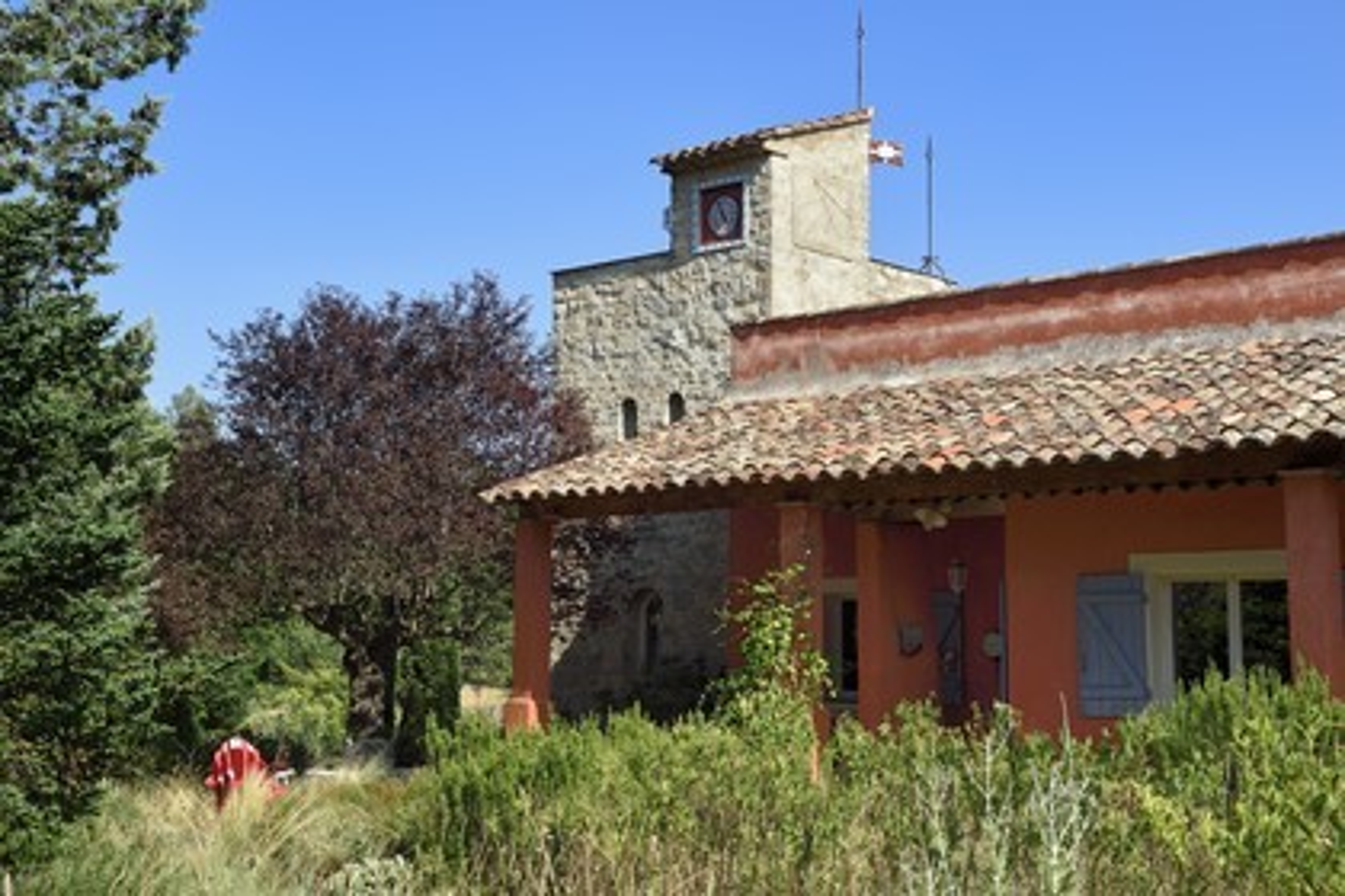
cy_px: 448
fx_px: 1868
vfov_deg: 27.0
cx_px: 672
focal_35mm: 50
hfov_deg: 39.6
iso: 200
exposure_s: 1/250
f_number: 11
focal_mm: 50
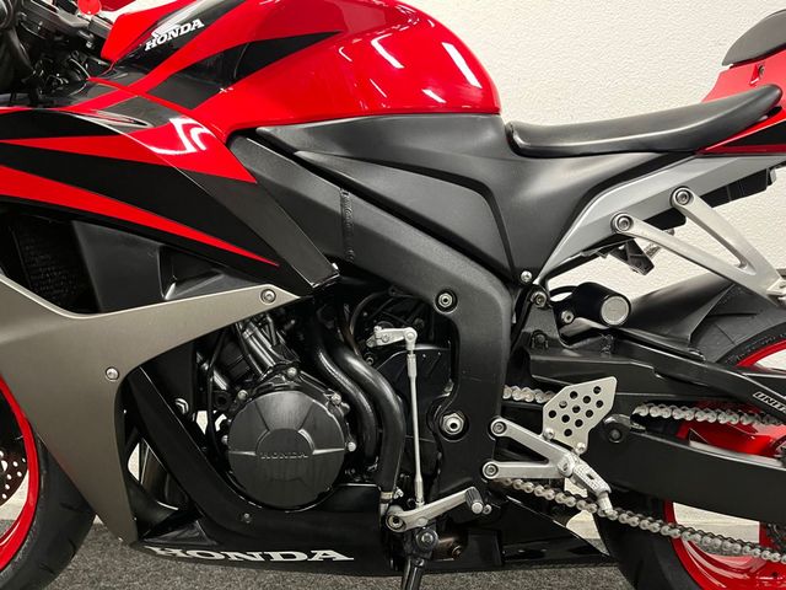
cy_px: 295
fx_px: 590
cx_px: 393
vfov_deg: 53.1
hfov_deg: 67.3
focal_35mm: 26
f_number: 1.6
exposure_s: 1/33
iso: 500
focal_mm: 5.1
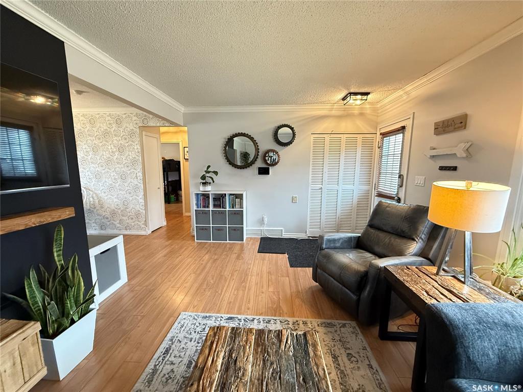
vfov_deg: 85.7
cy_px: 196
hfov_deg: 102.1
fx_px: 212
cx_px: 262
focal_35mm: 14
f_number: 2.2
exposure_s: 1/60
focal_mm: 2.22
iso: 640
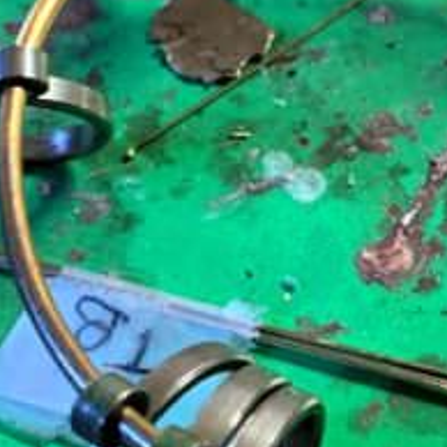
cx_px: 440
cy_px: 200
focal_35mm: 91
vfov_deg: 19.1
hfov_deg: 18.6
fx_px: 1329
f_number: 1.8
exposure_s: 1/50
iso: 160
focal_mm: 4.25
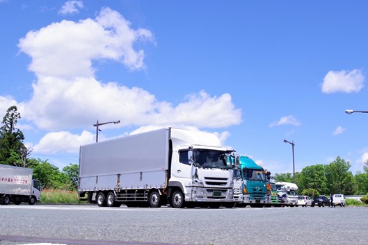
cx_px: 209
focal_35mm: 49
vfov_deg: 27.5
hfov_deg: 40.2
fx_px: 501
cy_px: 104
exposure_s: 1/1600
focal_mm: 24
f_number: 5
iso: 400
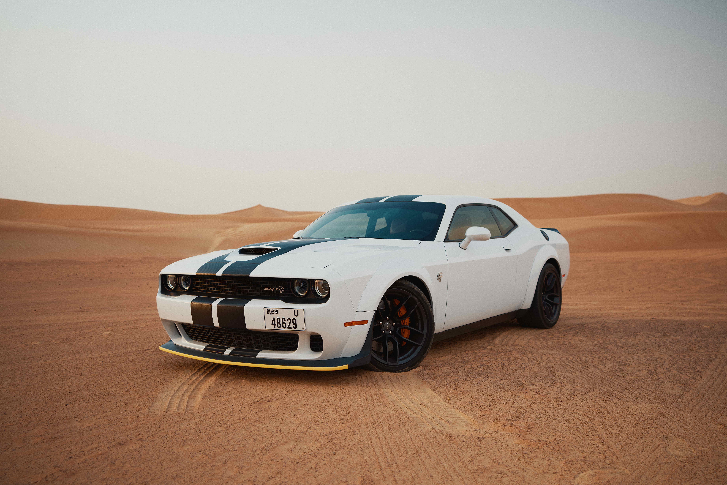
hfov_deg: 54.4
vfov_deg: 37.9
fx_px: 707
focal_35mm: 35
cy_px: 242
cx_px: 364
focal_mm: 35
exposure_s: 1/100
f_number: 2.8
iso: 100
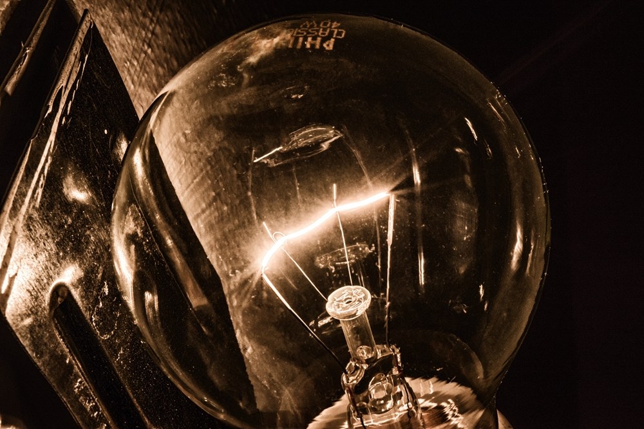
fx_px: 1476
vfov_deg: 16.6
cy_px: 214
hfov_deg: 24.6
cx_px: 322
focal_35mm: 82
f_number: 36
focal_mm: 55
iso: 100
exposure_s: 1/100
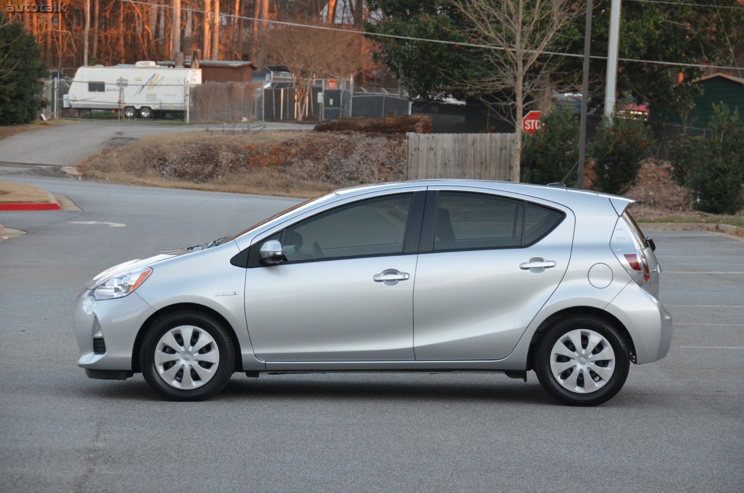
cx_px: 372
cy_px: 246
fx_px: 2537
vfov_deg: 11.1
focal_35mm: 123
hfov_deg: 16.7
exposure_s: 1/320
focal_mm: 82
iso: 1600
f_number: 5
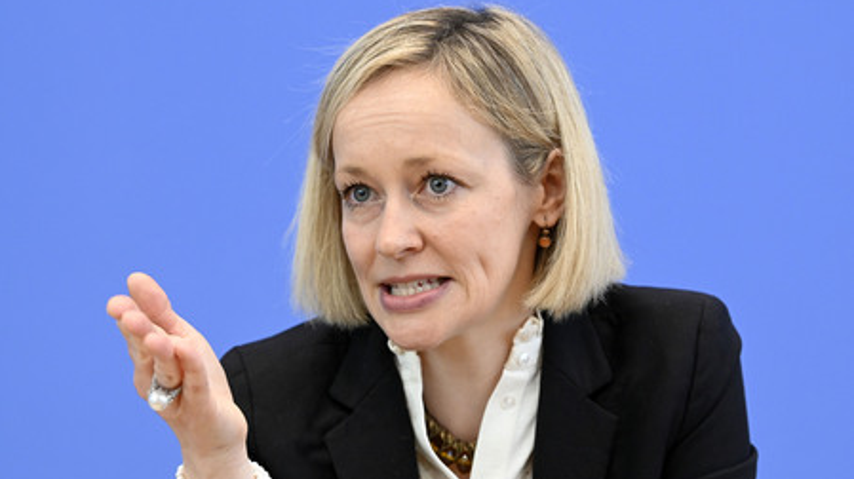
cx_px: 427
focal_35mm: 142
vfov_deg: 8.5
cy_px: 215
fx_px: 3214
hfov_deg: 15.1
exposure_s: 1/400
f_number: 6.3
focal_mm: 135
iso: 4000
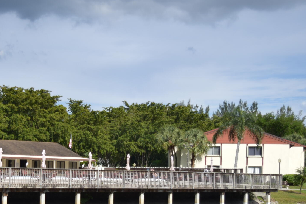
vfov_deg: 17.7
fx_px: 646
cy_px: 175
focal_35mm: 76
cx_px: 81
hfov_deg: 26.4
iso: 200
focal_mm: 24
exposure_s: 1/2500
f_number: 4
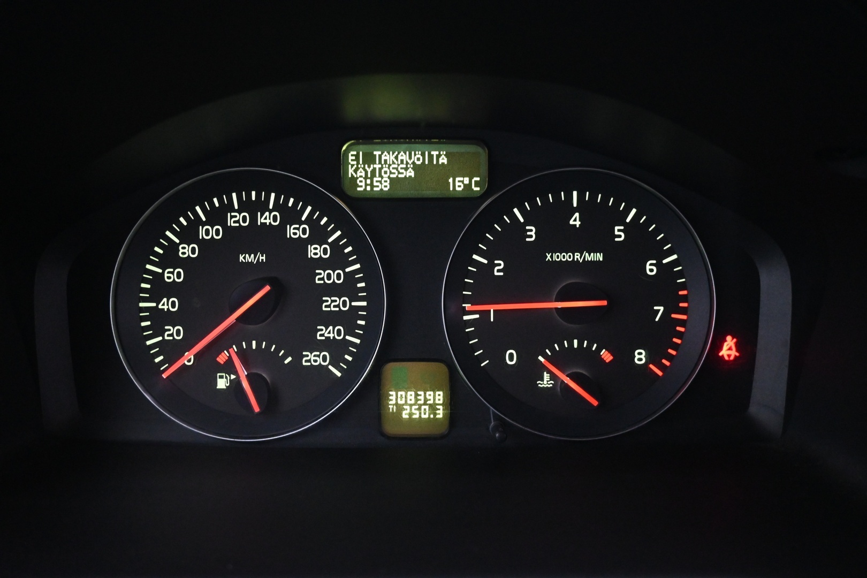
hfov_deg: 61.9
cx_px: 434
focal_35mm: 30
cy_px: 289
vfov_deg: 43.6
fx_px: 722
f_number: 3.8
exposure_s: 1/30
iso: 4000
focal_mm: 20
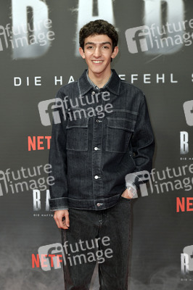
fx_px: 532
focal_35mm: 66
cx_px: 96
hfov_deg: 20.6
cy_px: 145
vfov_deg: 30.5
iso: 1600
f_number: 5.6
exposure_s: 1/250
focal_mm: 66
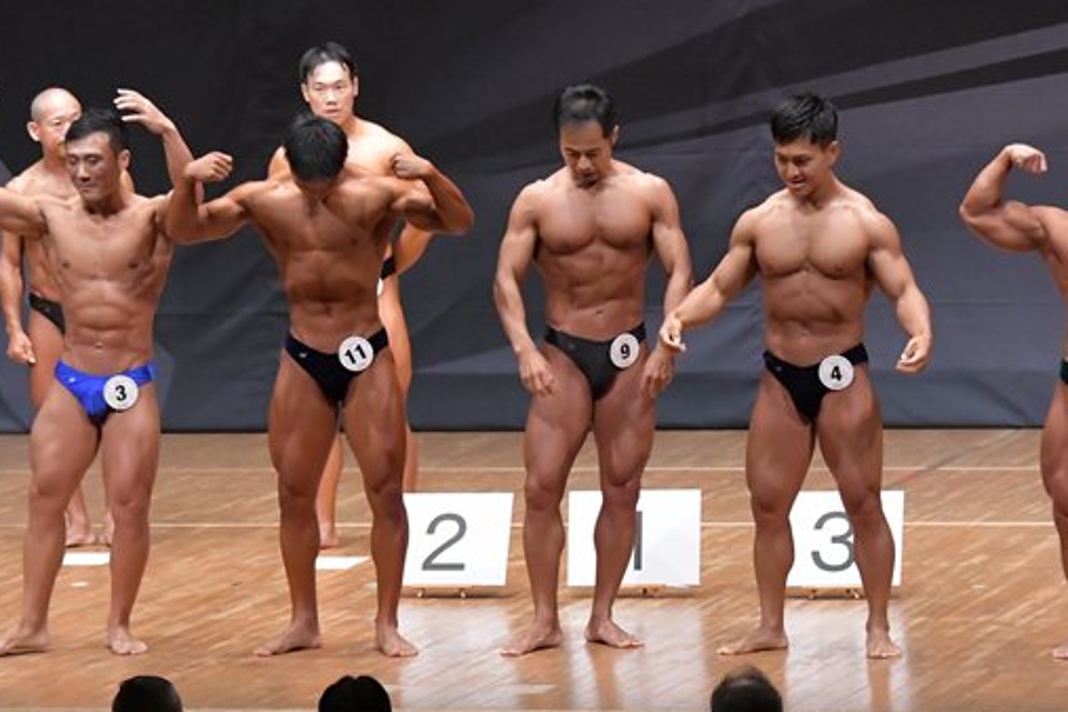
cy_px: 419
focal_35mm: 240
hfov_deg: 8.6
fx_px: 7119
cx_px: 620
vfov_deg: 5.7
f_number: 5.6
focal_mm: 105
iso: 8000
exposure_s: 1/400
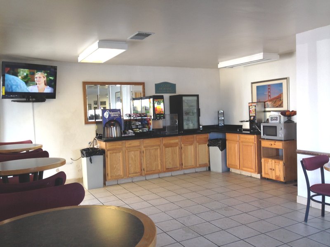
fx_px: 315
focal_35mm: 33
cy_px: 124
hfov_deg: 55.4
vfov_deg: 42.9
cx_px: 165
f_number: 2.4
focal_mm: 4.12
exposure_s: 1/20
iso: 50
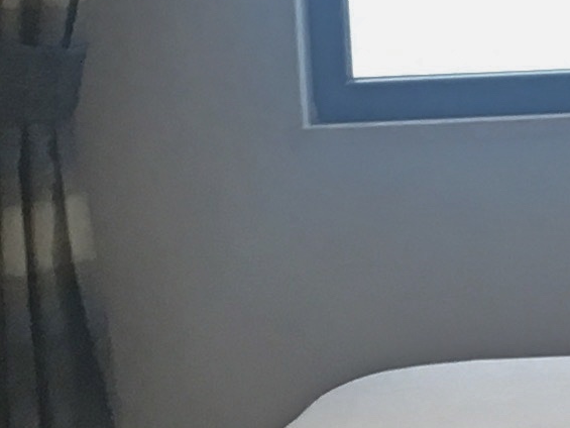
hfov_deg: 9.1
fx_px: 3409
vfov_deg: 7.2
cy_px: 154
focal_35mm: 207
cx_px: 1080
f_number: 2.2
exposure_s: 1/33
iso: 64
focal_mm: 4.15
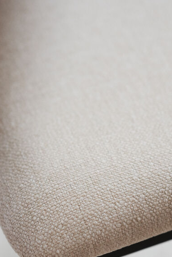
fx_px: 1066
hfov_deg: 9.2
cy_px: 188
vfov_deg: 13.7
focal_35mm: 149
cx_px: 77
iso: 400
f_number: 1.8
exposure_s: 1/160
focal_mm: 85
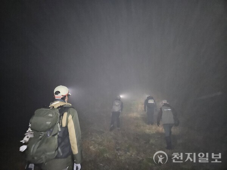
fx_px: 151
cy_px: 85
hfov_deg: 73.9
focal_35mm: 23
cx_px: 114
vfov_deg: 58.9
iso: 1000
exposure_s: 1/24
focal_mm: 5.4
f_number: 1.8
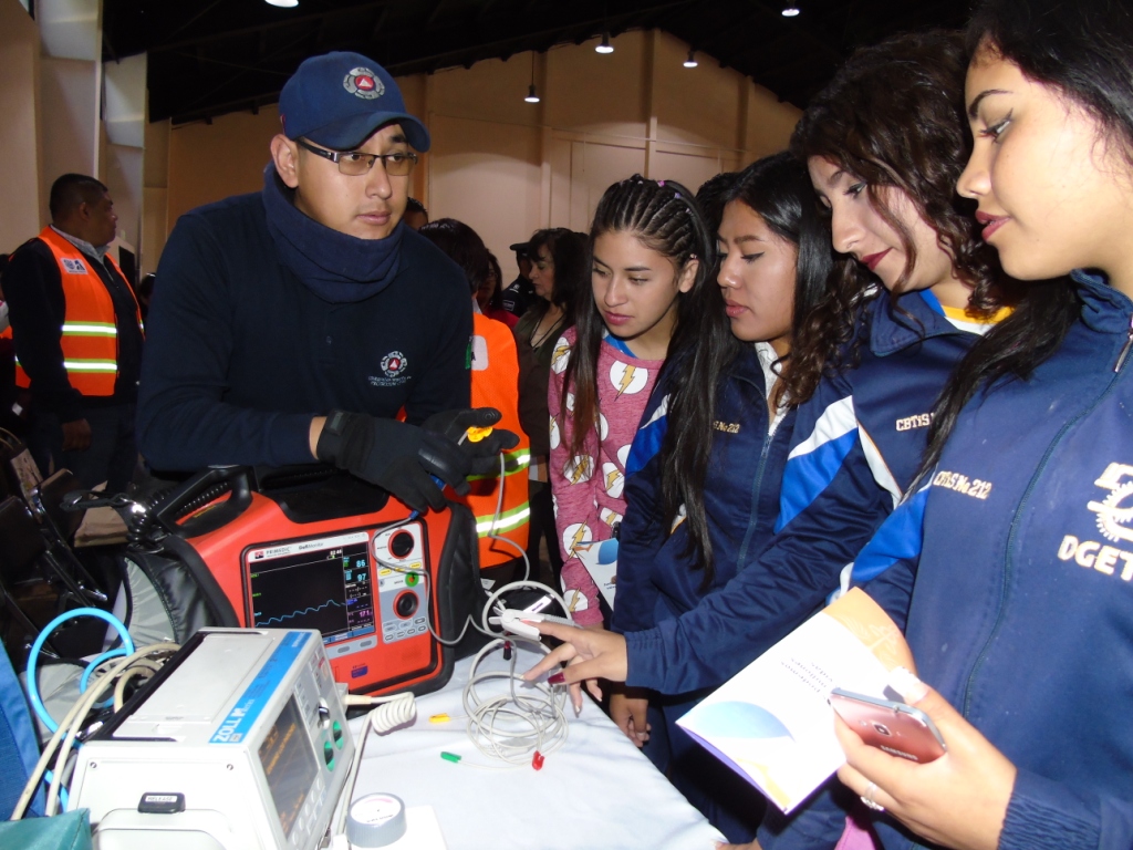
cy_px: 425
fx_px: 818
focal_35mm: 25
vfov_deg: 54.9
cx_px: 566
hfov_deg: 69.4
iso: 200
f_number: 3.4
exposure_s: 1/30
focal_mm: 4.4
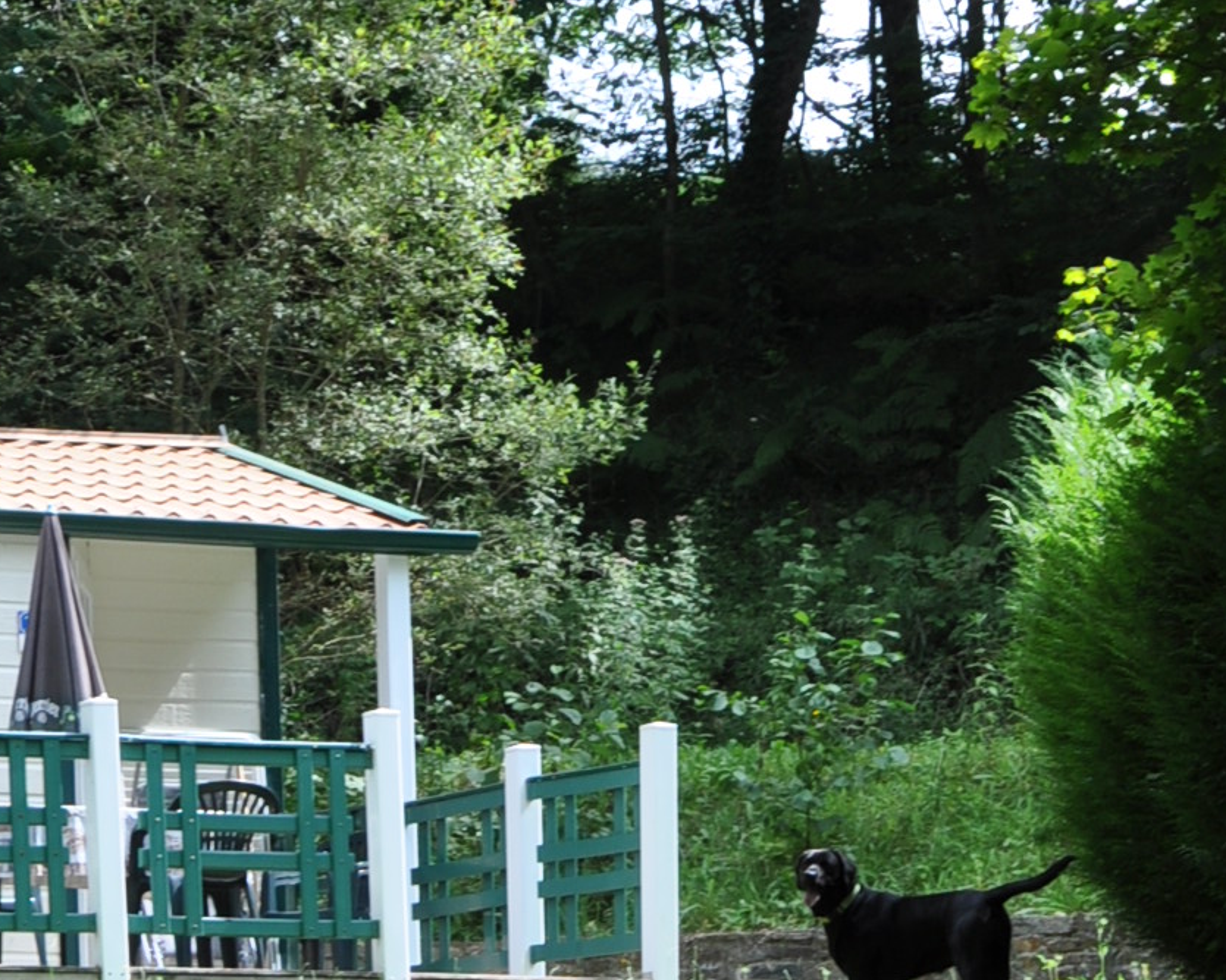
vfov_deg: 6.2
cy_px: 1793
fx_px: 8846
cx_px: 700
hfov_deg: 7.9
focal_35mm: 244
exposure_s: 1/125
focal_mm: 45
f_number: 8
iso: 200
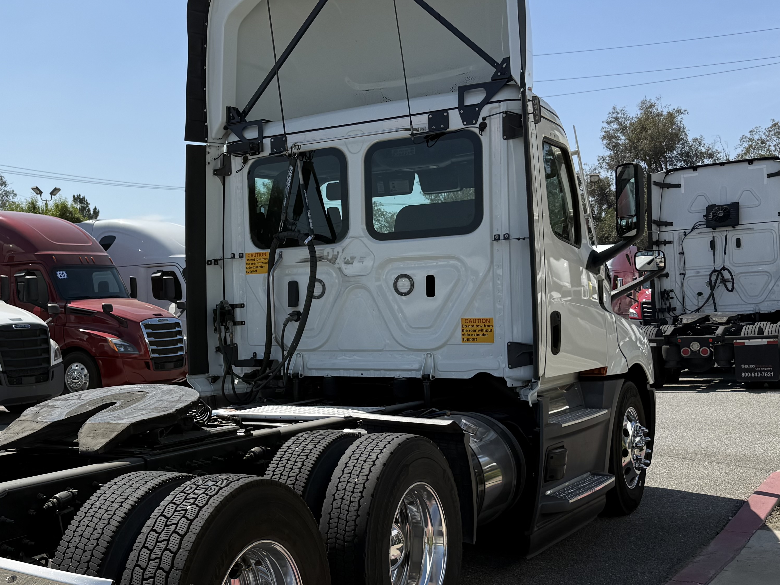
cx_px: 202
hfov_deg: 40.2
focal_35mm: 46
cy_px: 333
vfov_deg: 31.5
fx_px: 1037
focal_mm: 6.76
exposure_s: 1/5714
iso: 80
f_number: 1.78
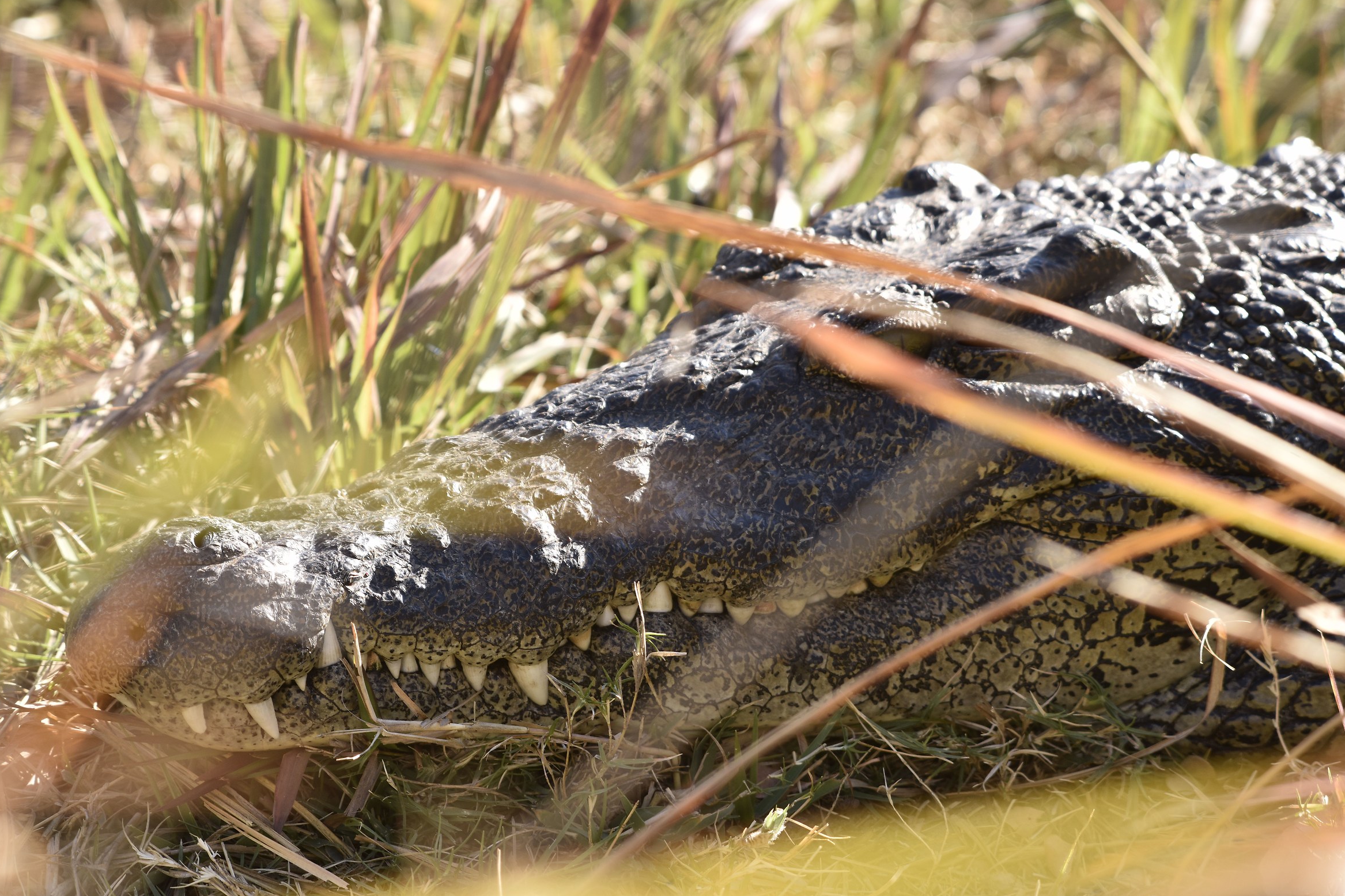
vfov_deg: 4.8
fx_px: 10759
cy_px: 449
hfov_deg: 7.2
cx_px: 658
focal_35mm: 288
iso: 400
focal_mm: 280
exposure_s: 1/250
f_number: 9
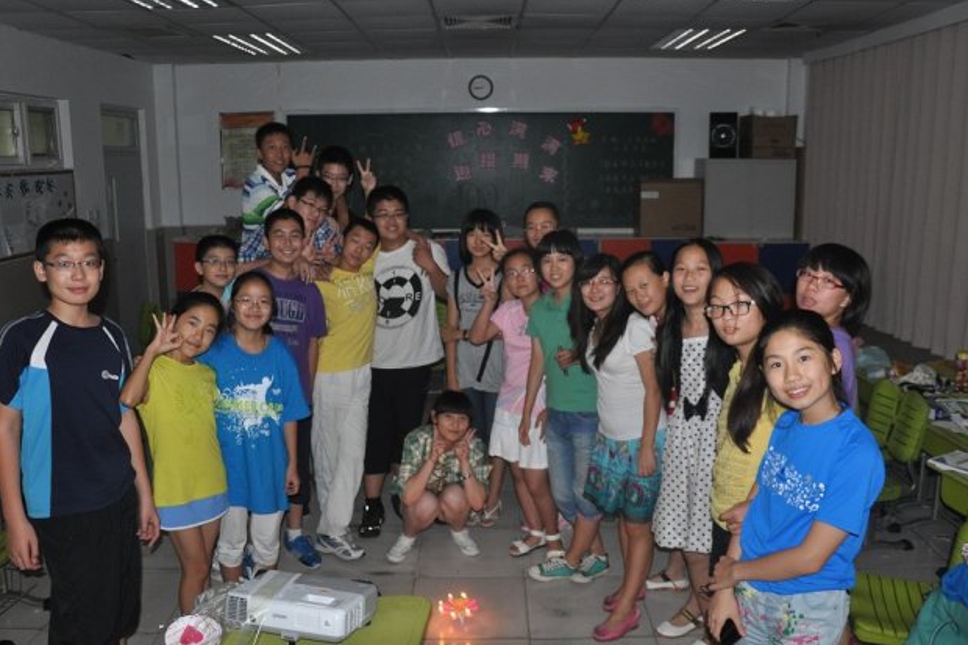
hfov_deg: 61.9
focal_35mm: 30
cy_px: 303
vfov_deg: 43.6
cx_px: 473
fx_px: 806
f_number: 3.5
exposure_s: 1/60
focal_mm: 18
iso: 800
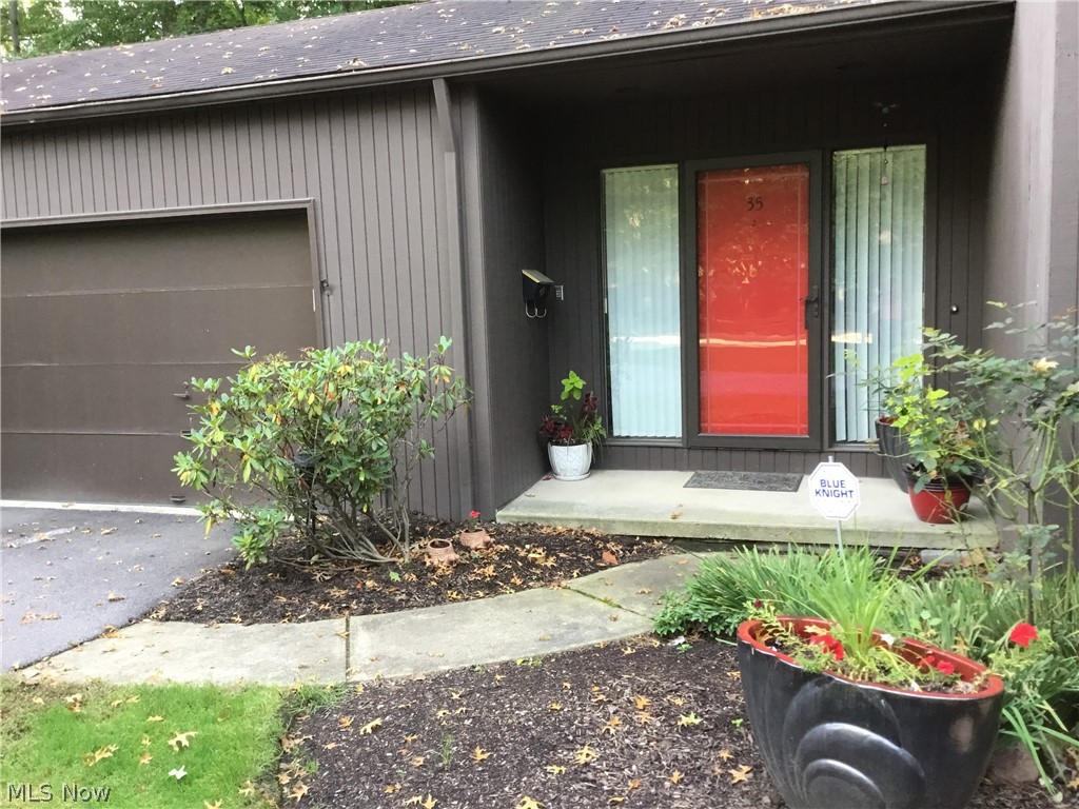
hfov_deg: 58.4
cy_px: 404
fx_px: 966
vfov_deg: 45.4
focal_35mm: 31
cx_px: 540
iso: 40
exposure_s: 1/30
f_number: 2.4
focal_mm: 3.3
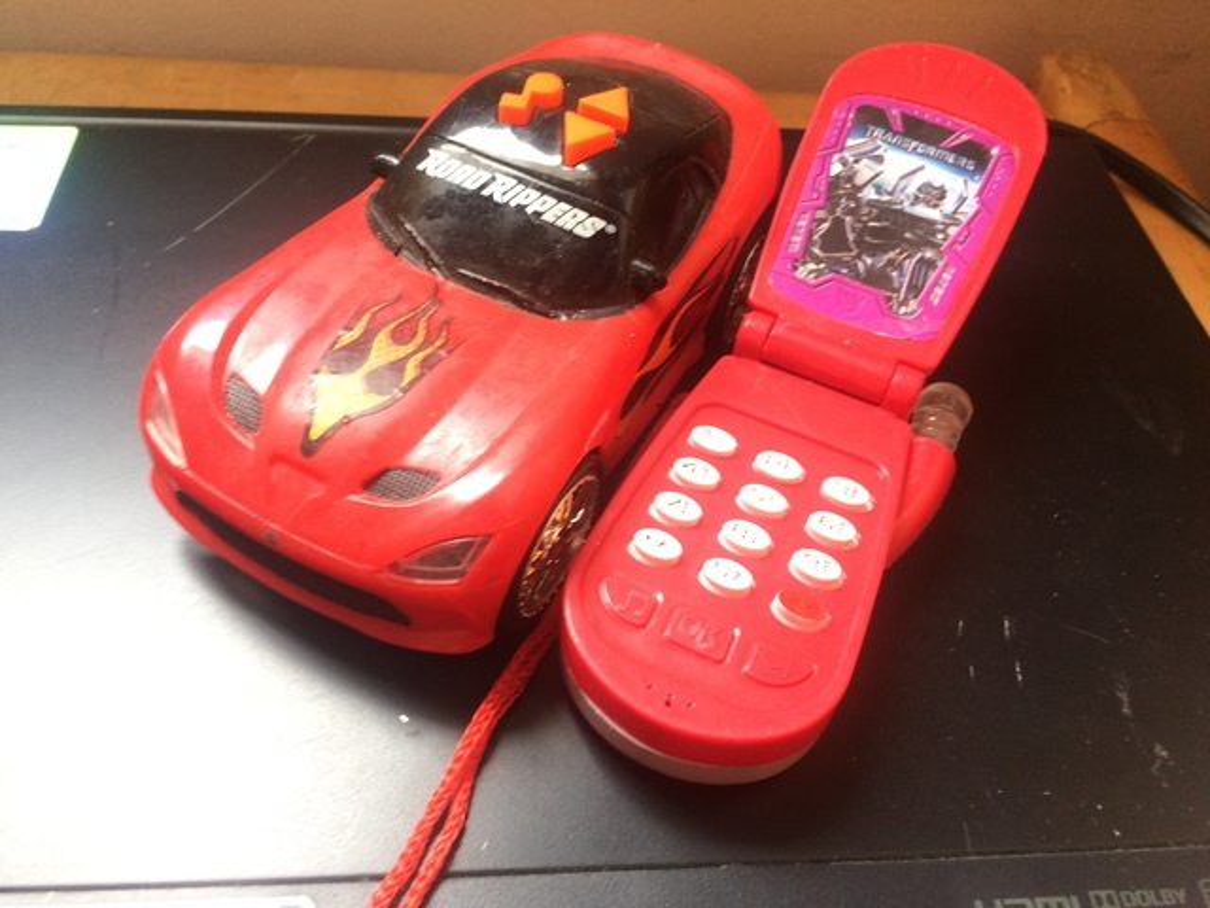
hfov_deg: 61.7
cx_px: 605
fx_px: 1014
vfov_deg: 48.2
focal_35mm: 29
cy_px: 454
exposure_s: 1/30
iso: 64
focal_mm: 4.15
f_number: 2.2
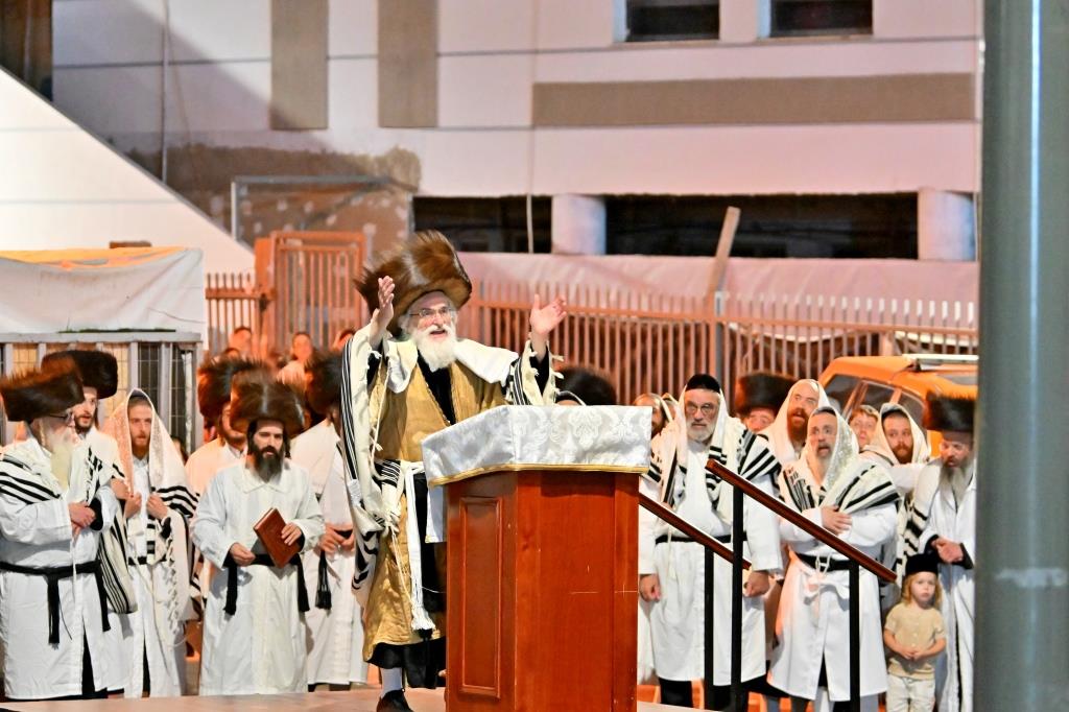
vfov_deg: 9.9
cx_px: 534
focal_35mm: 138
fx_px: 4096
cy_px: 356
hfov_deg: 14.9
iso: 3200
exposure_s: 1/125
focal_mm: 92
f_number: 2.8
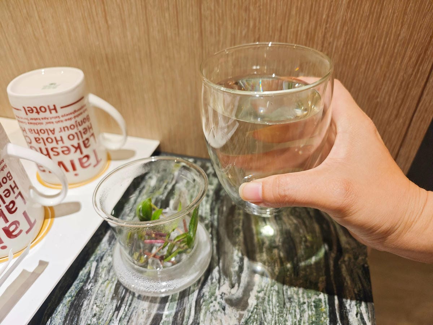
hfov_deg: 73.9
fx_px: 288
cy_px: 162
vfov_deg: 58.9
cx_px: 216
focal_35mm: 23
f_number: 2
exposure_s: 1/60
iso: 160
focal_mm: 8.72
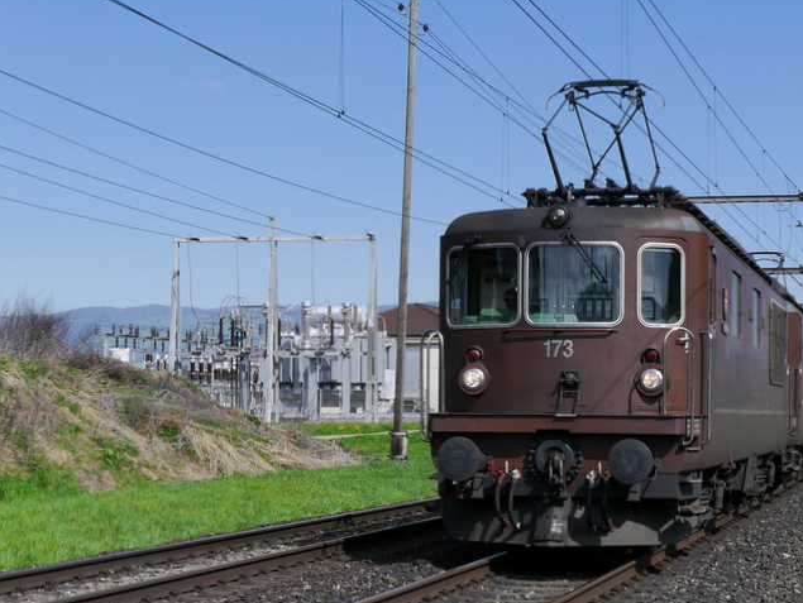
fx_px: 1207
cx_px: 592
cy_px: 326
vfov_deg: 28.1
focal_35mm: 52
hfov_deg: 36.0
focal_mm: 15
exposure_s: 1/500
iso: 160
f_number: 8
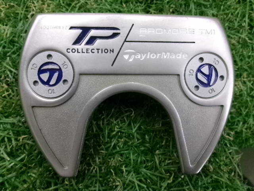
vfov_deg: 49.7
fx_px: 205
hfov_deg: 63.4
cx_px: 127
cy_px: 96
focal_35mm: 28
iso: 800
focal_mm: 5.1
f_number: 3.9
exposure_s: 1/58
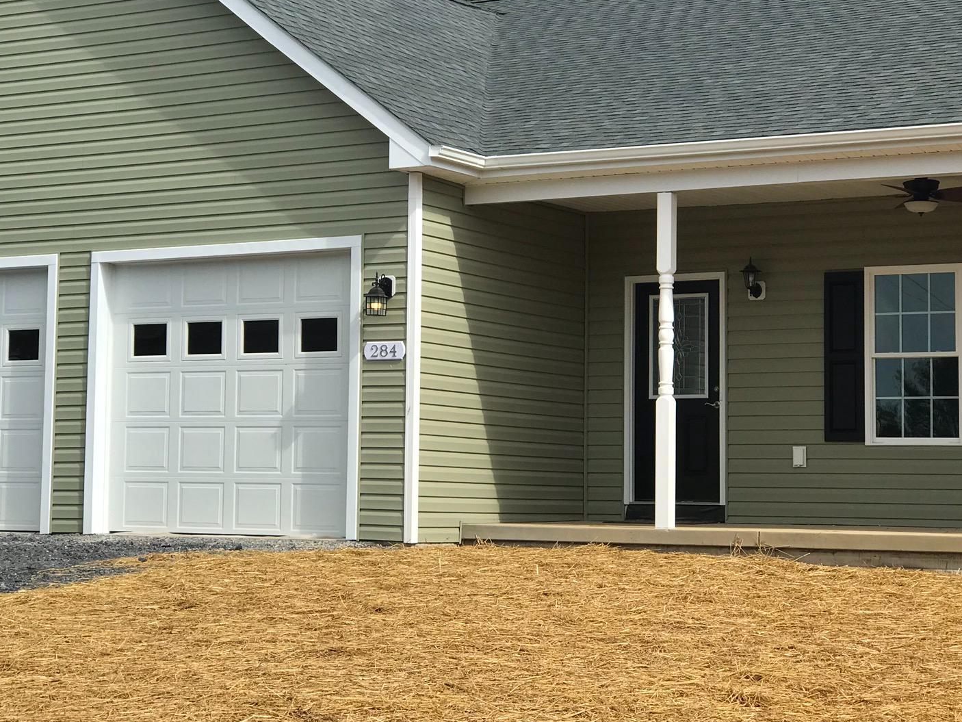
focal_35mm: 83
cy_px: 259
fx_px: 2307
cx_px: 432
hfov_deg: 23.5
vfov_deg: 17.7
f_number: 2.8
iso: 20
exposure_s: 1/791
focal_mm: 6.6
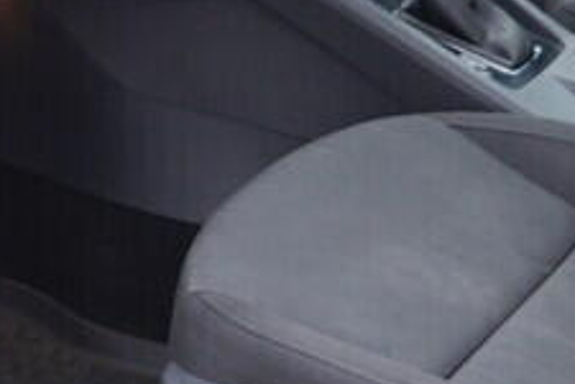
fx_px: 2619
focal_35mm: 164
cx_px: -28
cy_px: -17
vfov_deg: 8.3
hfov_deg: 12.4
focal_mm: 24
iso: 200
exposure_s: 1/40
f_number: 2.8
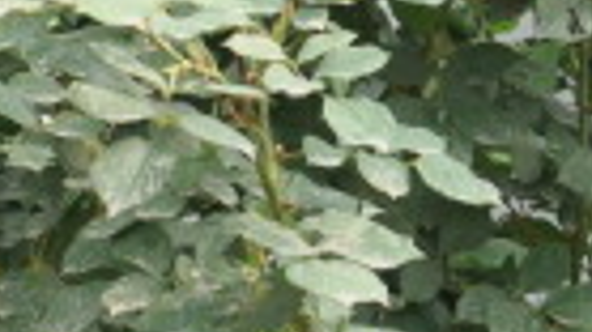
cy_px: -204
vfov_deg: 2.5
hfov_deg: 4.4
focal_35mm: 486
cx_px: 937
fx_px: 7625
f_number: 7.1
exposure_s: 1/200
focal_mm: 42
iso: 200
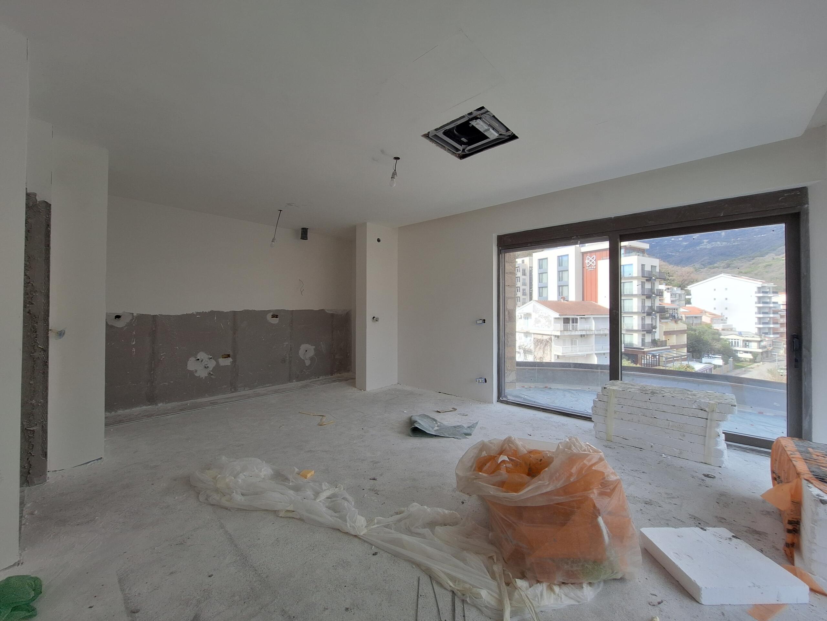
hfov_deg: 106.2
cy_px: 310
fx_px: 311
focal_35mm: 13
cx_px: 414
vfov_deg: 89.9
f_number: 2.2
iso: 40
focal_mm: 1.74
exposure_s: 1/396
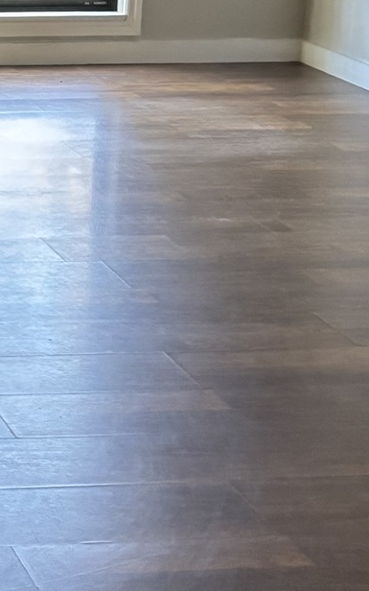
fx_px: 1657
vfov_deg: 19.9
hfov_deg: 11.6
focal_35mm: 103
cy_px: 70
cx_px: -319
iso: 800
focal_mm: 5.96
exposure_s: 1/30
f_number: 1.6
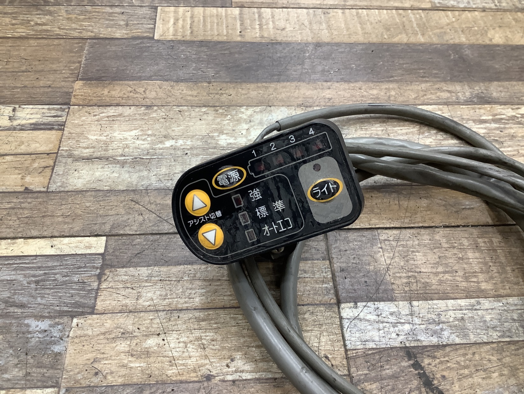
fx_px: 469
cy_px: 197
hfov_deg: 58.3
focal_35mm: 31
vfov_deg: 45.5
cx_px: 262
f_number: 2.4
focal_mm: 3.3
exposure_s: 1/50
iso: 100
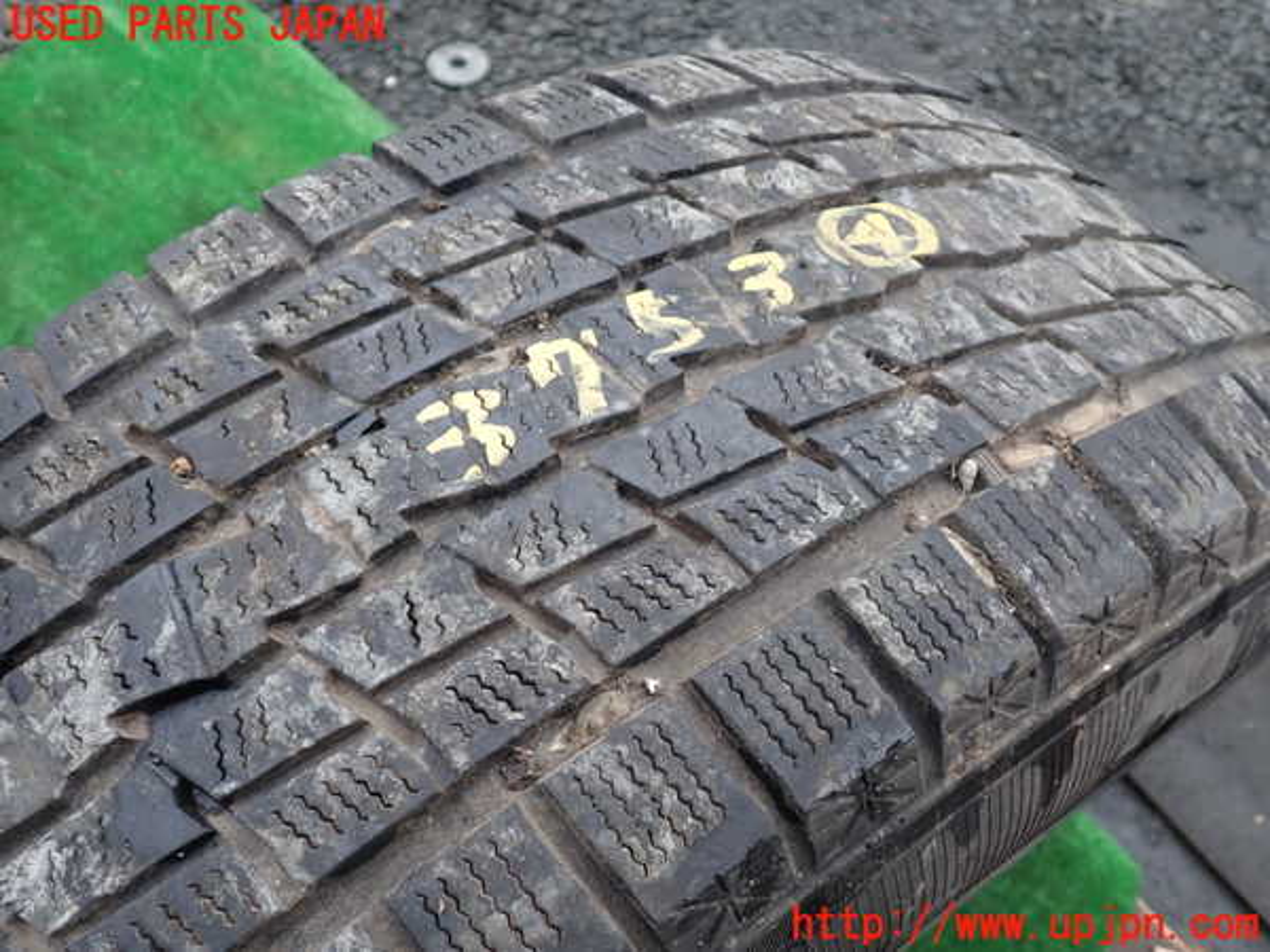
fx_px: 1101
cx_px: 635
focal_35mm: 30
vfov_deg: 46.8
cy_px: 476
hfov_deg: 60.0
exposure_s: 1/100
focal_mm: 5.4
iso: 100
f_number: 2.3
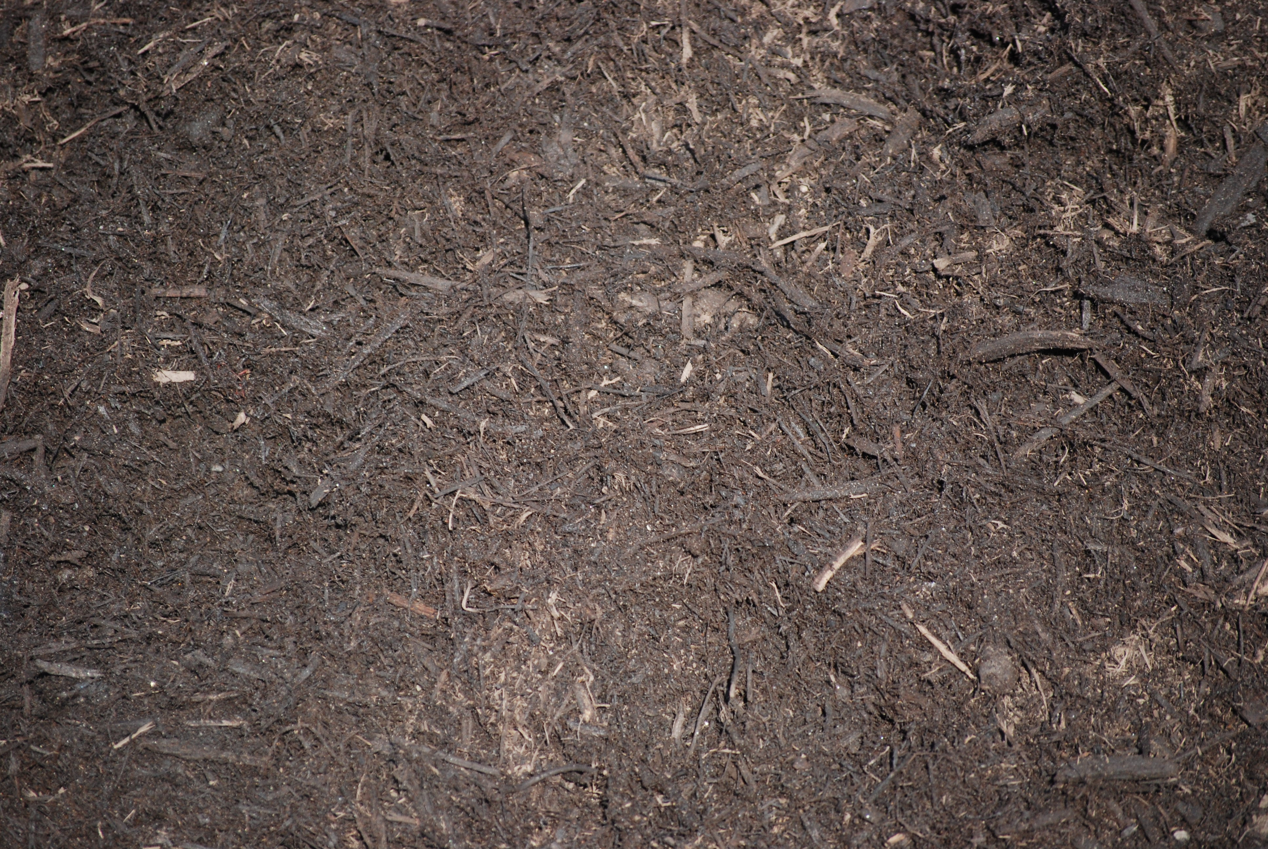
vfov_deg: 6.3
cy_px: 424
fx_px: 7670
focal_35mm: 218
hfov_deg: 9.5
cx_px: 634
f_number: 5.3
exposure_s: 1/500
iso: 320
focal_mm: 145
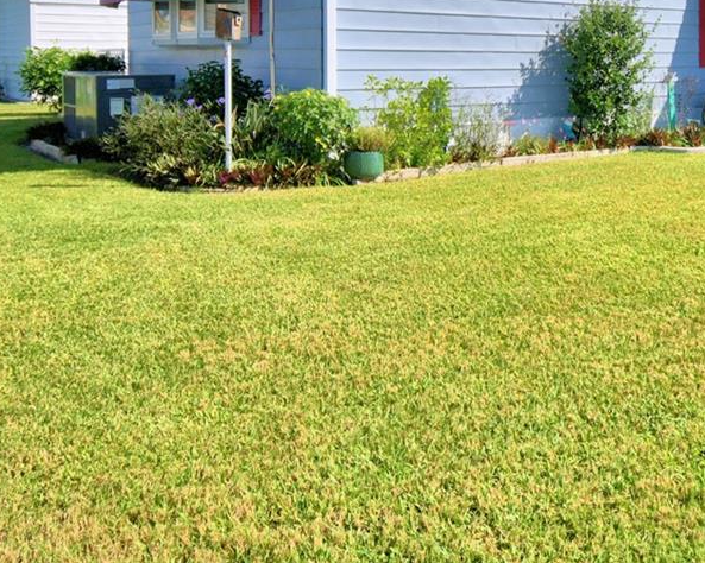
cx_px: 597
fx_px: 793
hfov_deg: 44.8
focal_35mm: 38
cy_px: 76
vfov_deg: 37.1
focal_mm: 10
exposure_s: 1/1600
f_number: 4.5
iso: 100
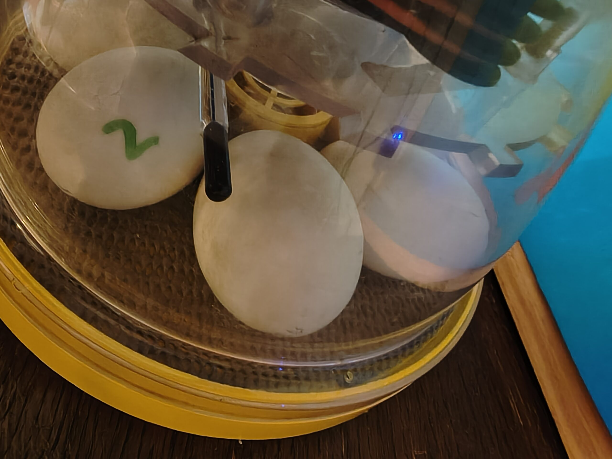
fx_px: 424
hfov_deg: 71.6
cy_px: 230
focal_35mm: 24
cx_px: 306
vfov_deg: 56.8
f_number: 2
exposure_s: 1/14.3
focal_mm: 1.83
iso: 7358
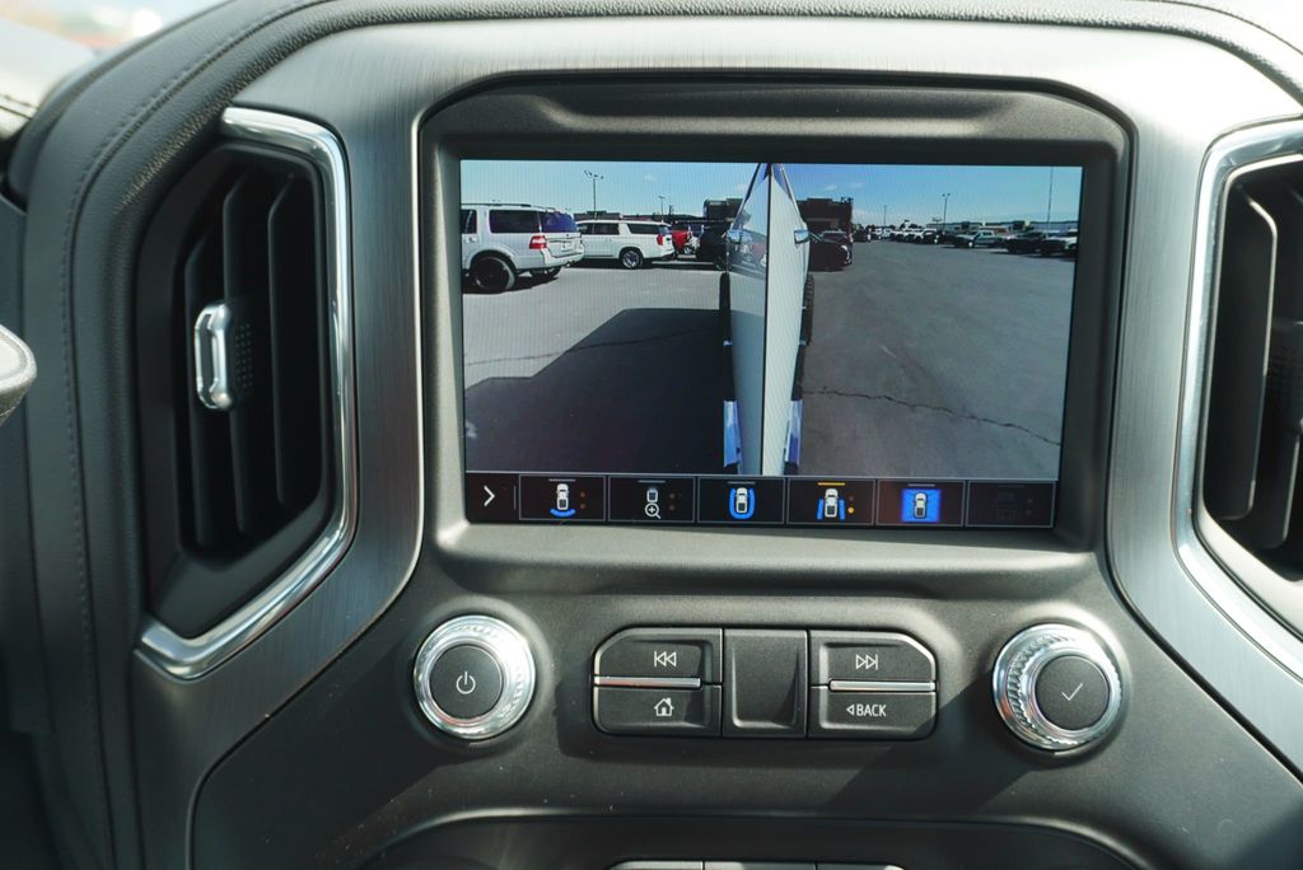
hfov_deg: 61.9
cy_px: 435
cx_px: 652
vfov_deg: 43.7
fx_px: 1086
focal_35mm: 30
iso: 100
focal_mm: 20
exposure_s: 1/100
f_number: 4.5
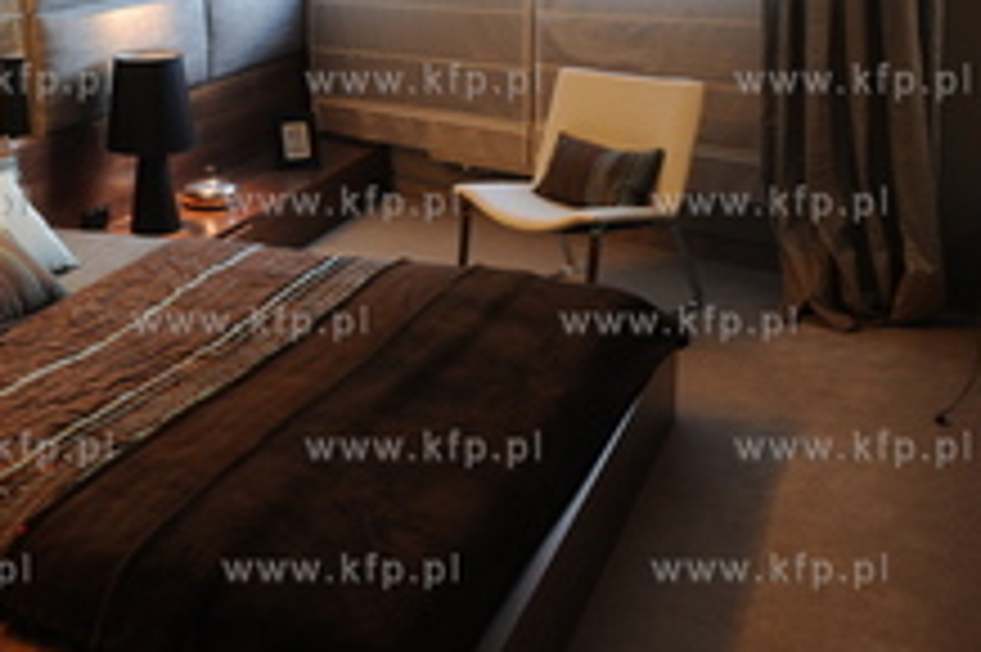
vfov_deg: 29.8
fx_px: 1198
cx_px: 153
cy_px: 139
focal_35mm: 44
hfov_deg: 41.9
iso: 800
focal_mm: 24
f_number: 4
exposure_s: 1/40
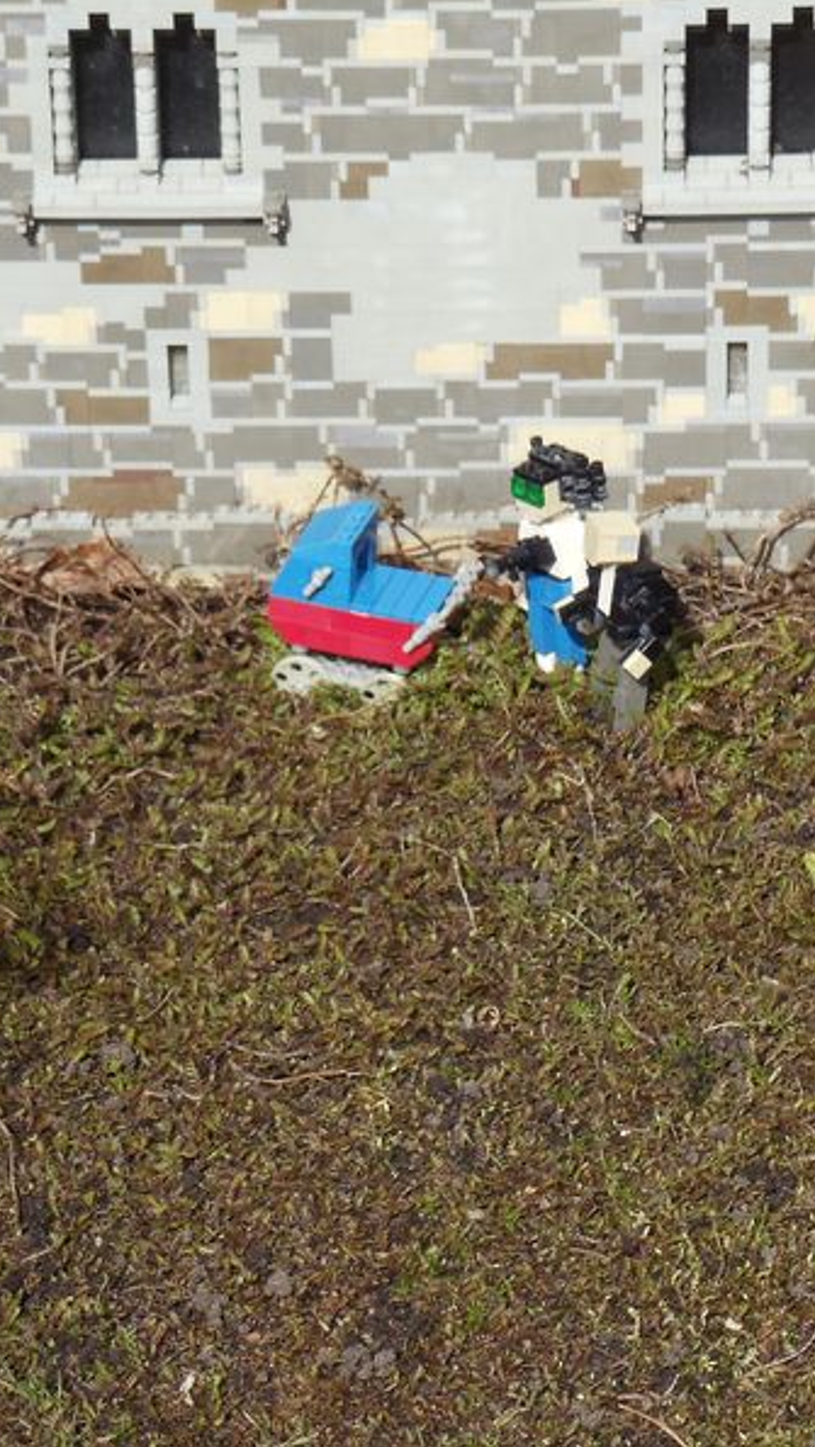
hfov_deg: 5.9
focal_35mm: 205
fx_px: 7870
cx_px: 311
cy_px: 720
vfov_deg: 10.5
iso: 100
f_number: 5
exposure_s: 1/500
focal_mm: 19.11
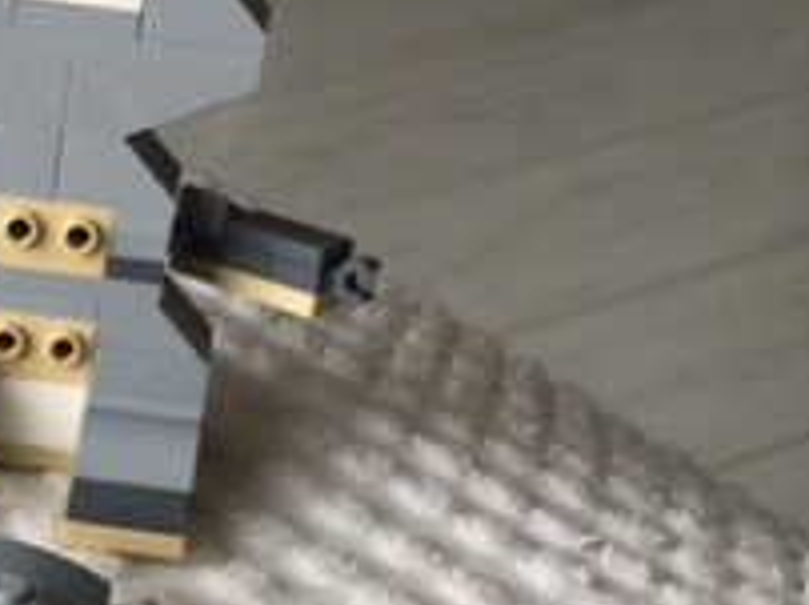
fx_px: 2148
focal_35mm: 92
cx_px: -252
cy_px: 669
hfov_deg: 19.6
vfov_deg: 15.6
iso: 32
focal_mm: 4.15
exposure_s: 1/40
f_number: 2.2
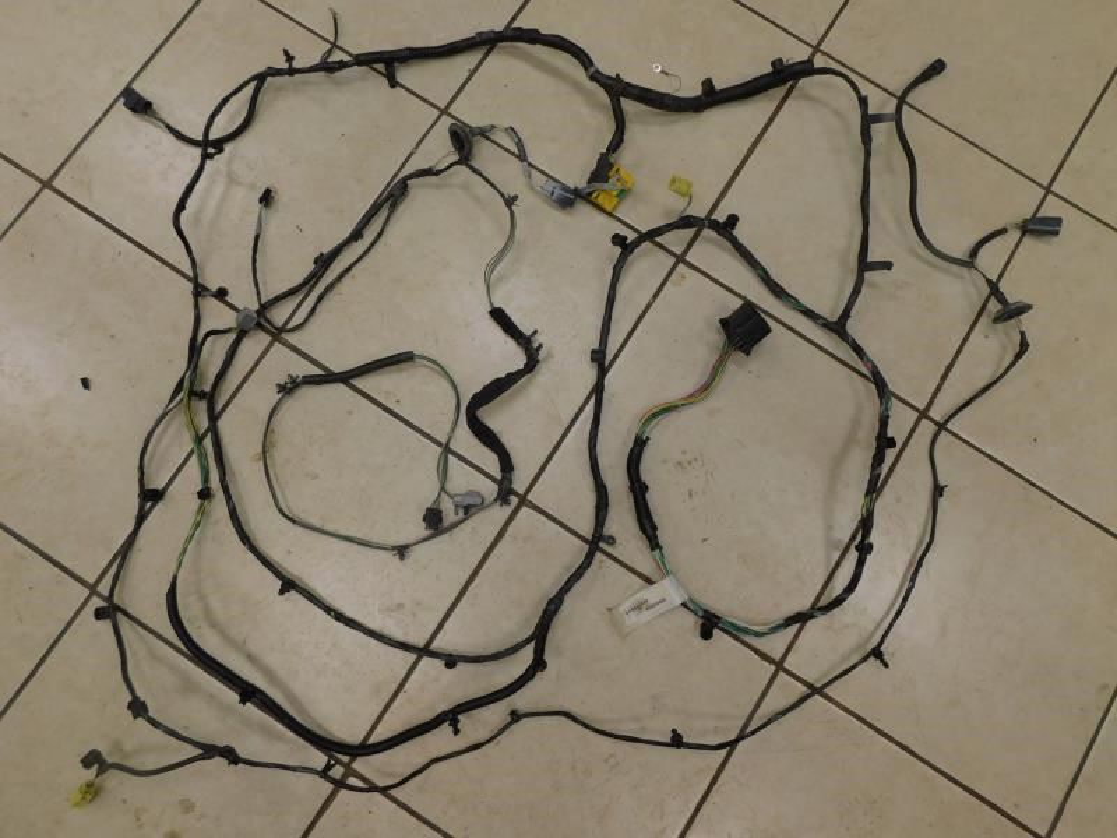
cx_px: 558
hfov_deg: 73.9
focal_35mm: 23
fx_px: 742
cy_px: 419
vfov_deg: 58.9
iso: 125
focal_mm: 4
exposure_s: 1/50
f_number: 3
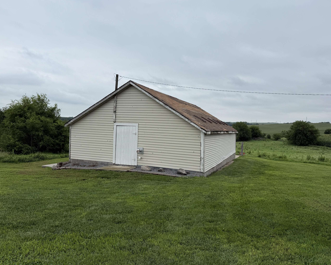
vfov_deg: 54.9
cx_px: 163
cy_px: 127
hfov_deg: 66.0
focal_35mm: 26
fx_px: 255
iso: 80
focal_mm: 6.76
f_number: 1.78
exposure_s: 1/4405
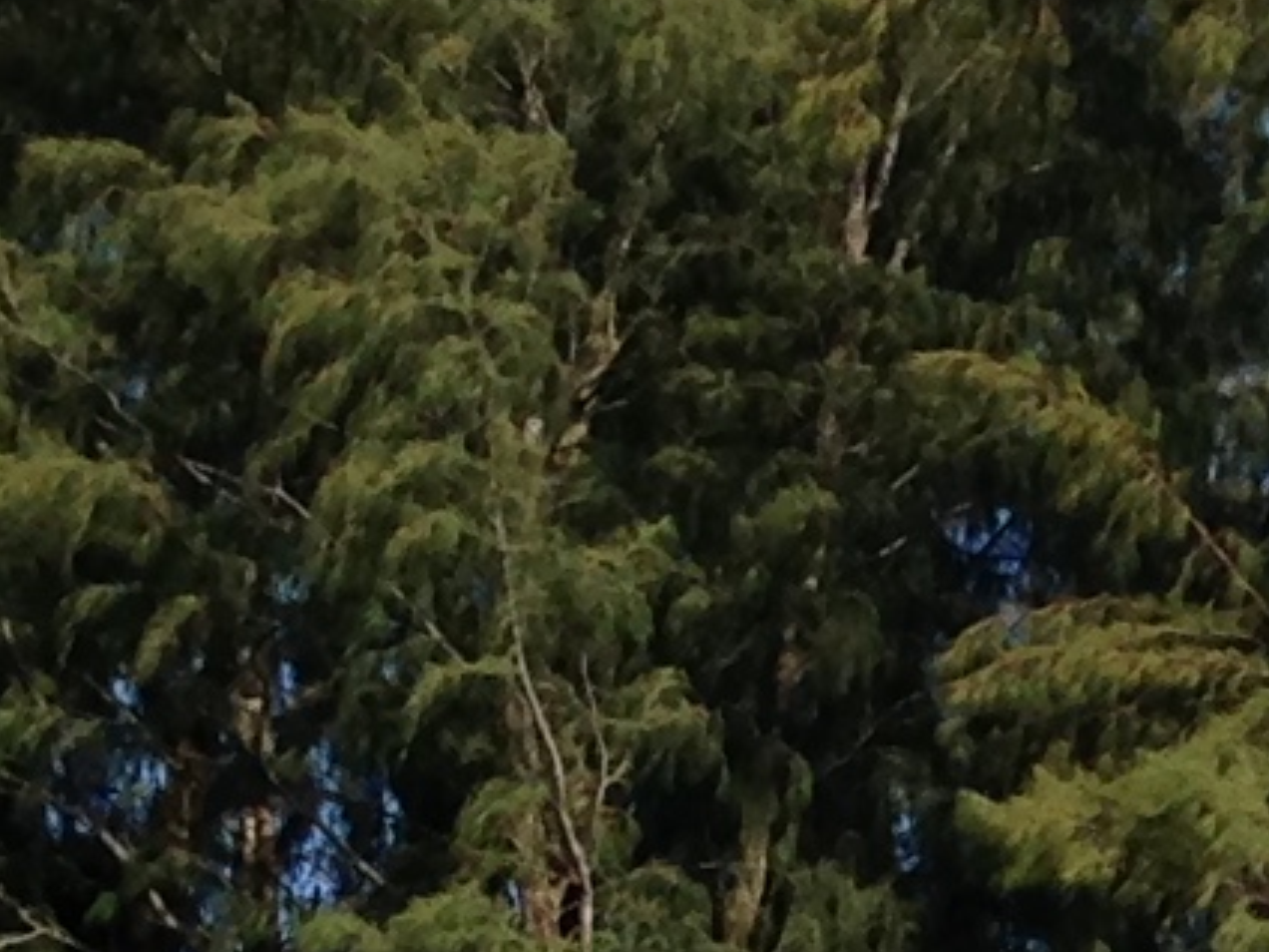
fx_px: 9311
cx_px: 3059
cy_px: 1509
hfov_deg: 7.3
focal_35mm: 254
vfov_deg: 5.8
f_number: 2.4
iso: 50
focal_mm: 4.12
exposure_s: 1/1869
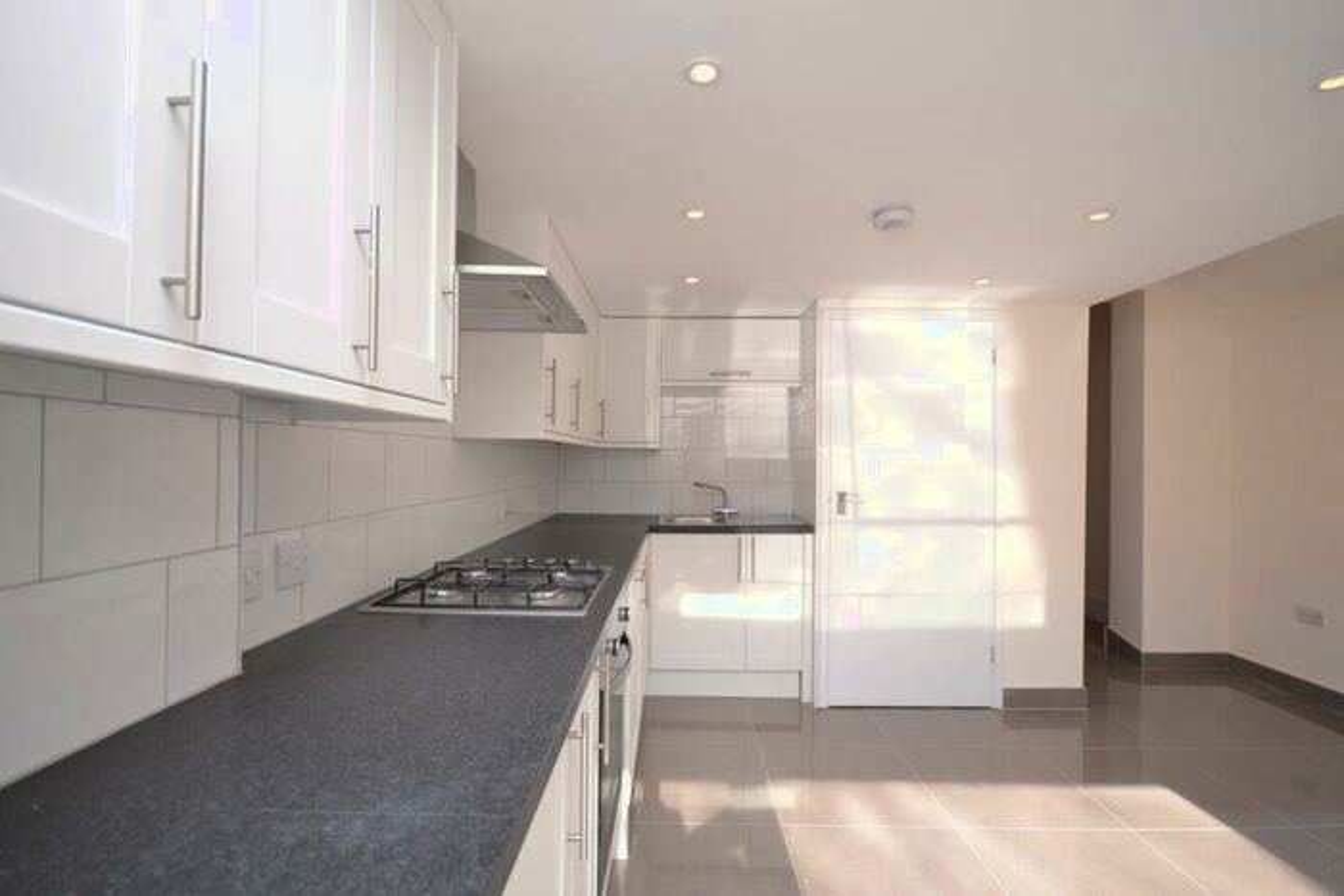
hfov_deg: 100.4
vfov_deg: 77.4
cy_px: 448
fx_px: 560
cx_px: 672
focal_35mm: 15
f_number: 5.6
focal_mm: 10
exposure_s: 1/125
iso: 160
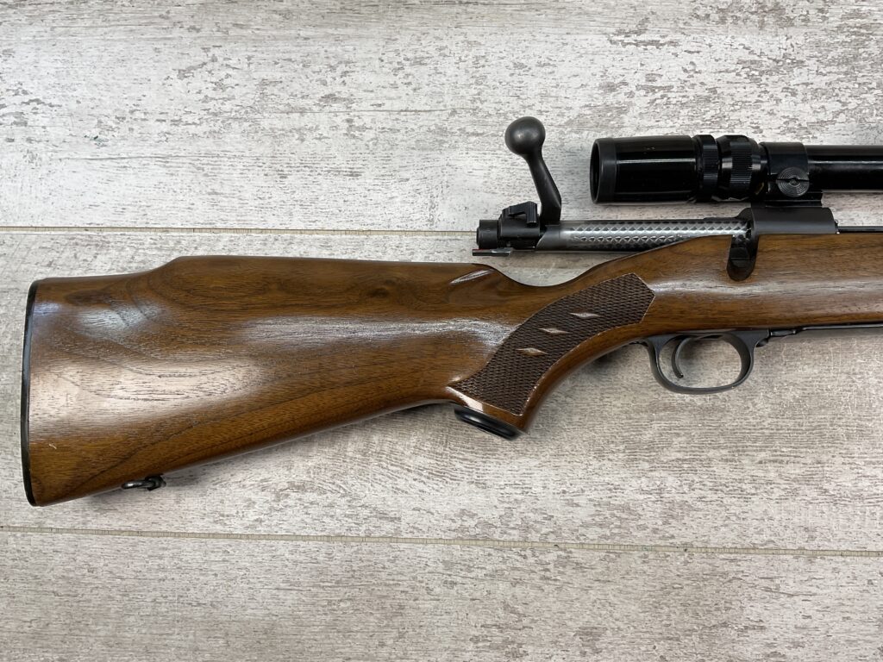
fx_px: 740
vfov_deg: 48.2
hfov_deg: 61.7
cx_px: 442
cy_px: 331
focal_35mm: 29
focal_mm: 3
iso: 16
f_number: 1.8
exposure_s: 1/205
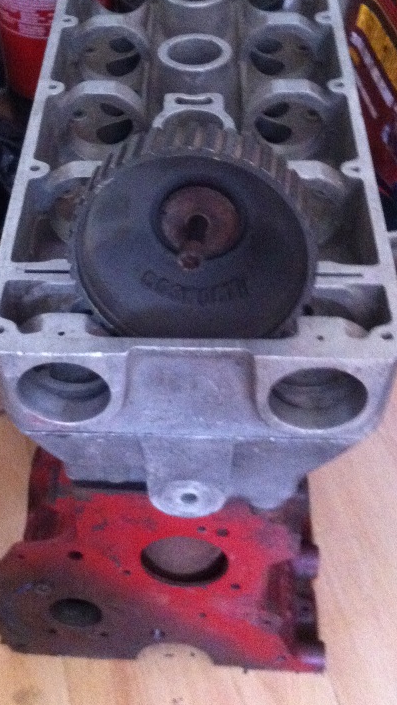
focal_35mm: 56
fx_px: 1047
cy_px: 284
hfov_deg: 21.3
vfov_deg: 37.1
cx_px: 104
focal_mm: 3.85
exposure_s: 1/15
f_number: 2.8
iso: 800
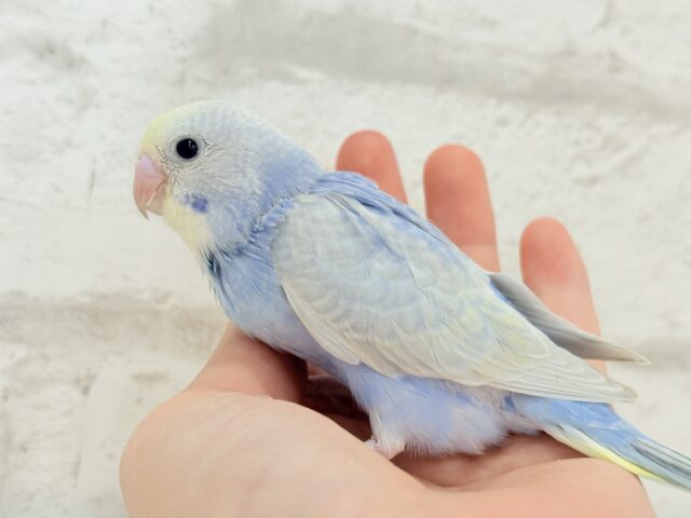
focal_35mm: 52
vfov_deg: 28.0
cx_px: 346
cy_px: 259
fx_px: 1038
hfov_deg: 36.8
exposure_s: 1/100
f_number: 1.6
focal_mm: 5.96
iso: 100
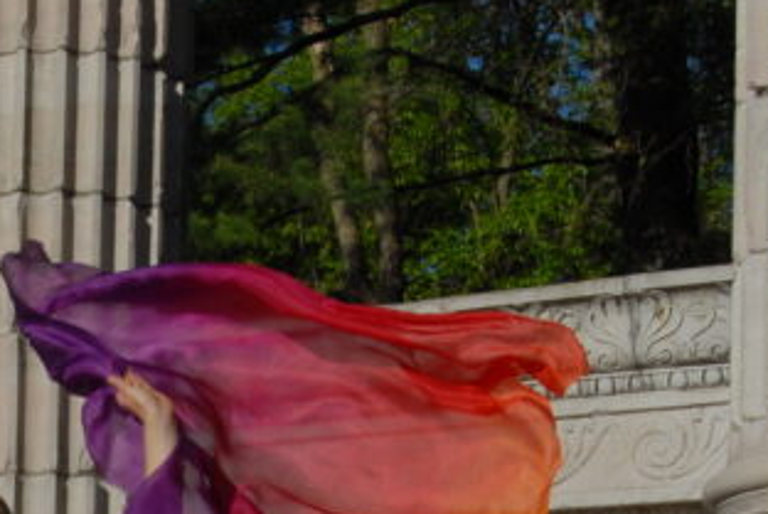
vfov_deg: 11.2
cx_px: -62
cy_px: 796
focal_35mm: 118
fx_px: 2521
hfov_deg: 16.8
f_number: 10
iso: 200
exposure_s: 1/250
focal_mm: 24
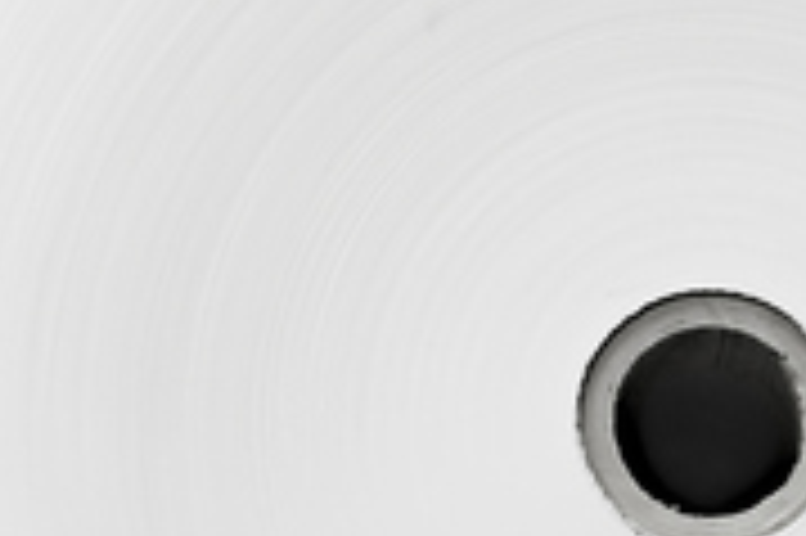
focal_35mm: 213
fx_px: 4765
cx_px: 797
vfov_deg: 6.4
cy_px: 637
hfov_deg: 9.6
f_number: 3.2
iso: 100
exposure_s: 1/8
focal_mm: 35
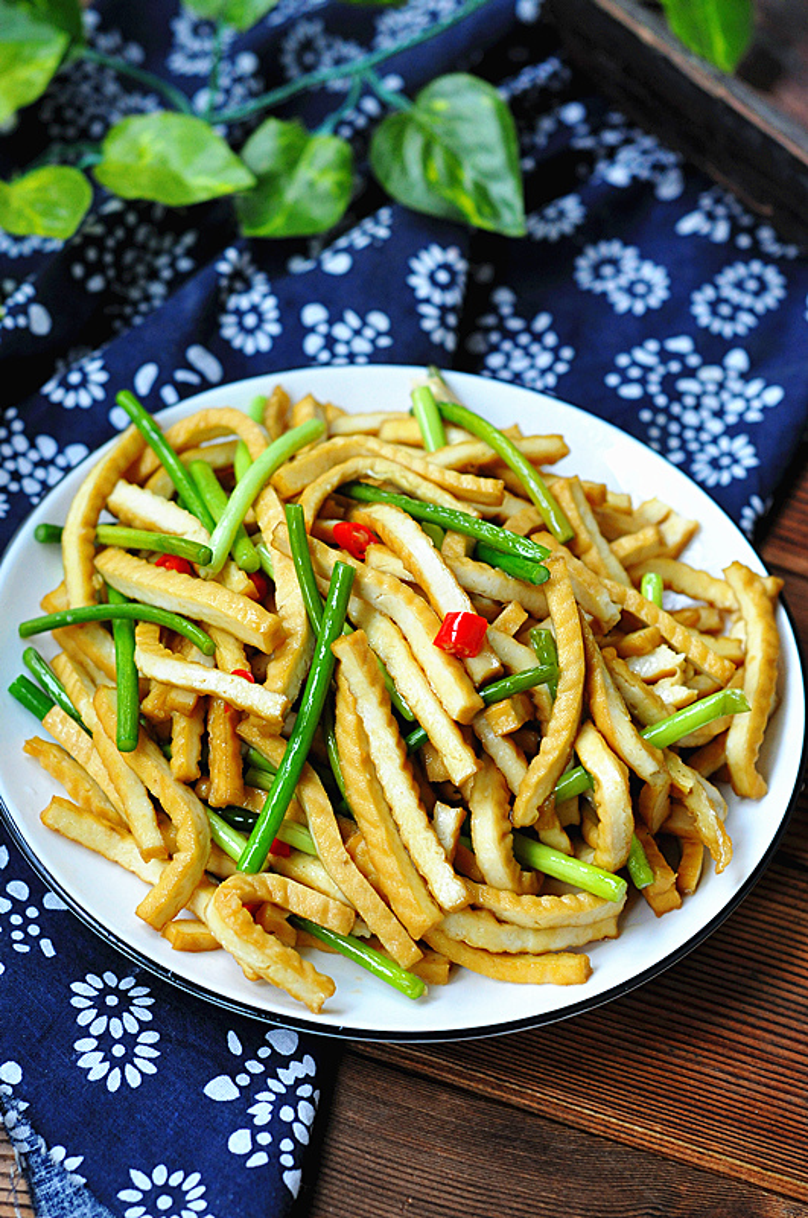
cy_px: 609
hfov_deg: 18.1
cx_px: 404
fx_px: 2532
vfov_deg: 27.0
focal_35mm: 75
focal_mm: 50
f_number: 3.2
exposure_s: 1/125
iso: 800
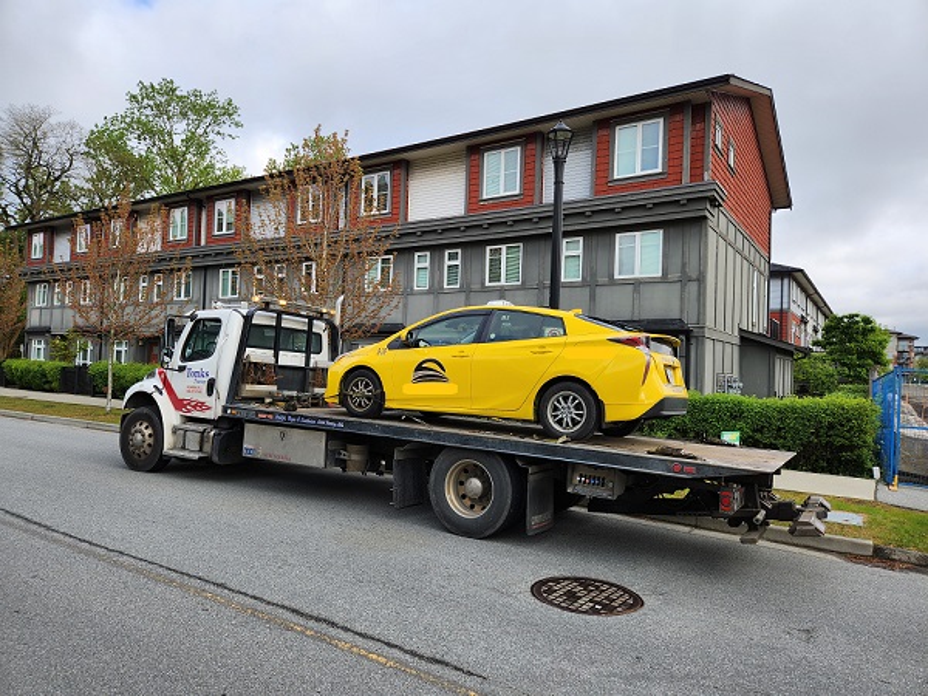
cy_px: 348
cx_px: 464
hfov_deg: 73.9
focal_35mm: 23
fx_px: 617
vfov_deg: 58.9
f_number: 1.8
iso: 20
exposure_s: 1/761
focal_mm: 5.4
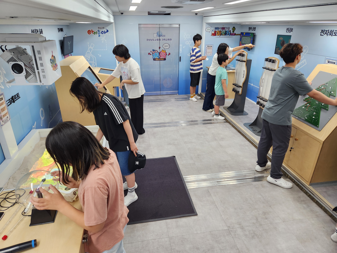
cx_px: 168
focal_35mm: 23
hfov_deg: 73.9
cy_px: 126
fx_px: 224
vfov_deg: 58.9
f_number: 1.8
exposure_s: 1/180
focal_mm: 5.4
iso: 160
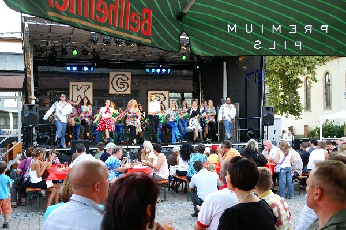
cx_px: 173
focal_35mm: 42
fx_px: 403
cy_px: 115
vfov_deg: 31.8
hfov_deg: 46.4
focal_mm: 28
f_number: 4.5
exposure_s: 1/30
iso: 100
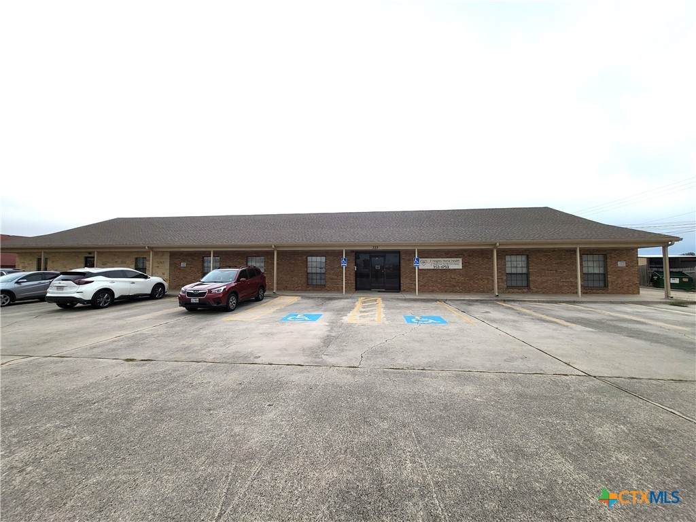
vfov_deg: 89.9
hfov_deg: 106.2
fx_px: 261
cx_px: 348
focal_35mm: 13
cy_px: 261
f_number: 2.2
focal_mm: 1.74
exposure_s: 1/321
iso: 32
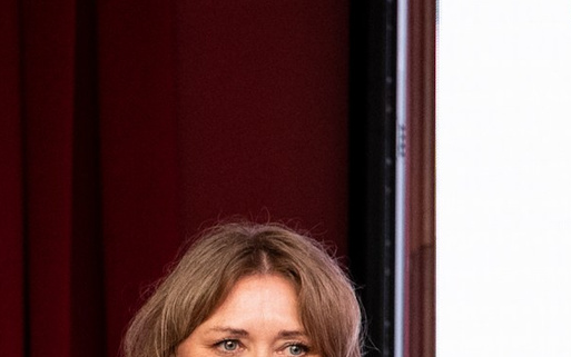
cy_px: 778
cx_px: 266
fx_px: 6336
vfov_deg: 3.2
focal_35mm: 407
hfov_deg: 5.2
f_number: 5.6
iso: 1600
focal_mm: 80
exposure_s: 1/160
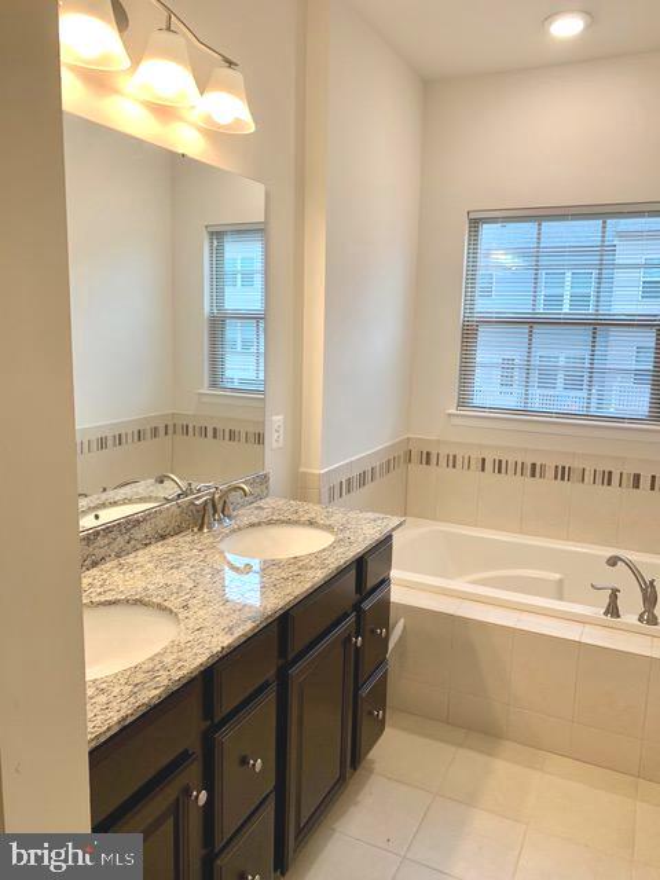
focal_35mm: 26
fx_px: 661
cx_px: 330
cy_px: 440
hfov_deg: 53.1
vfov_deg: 67.3
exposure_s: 1/120
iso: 64
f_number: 1.8
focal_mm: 4.25
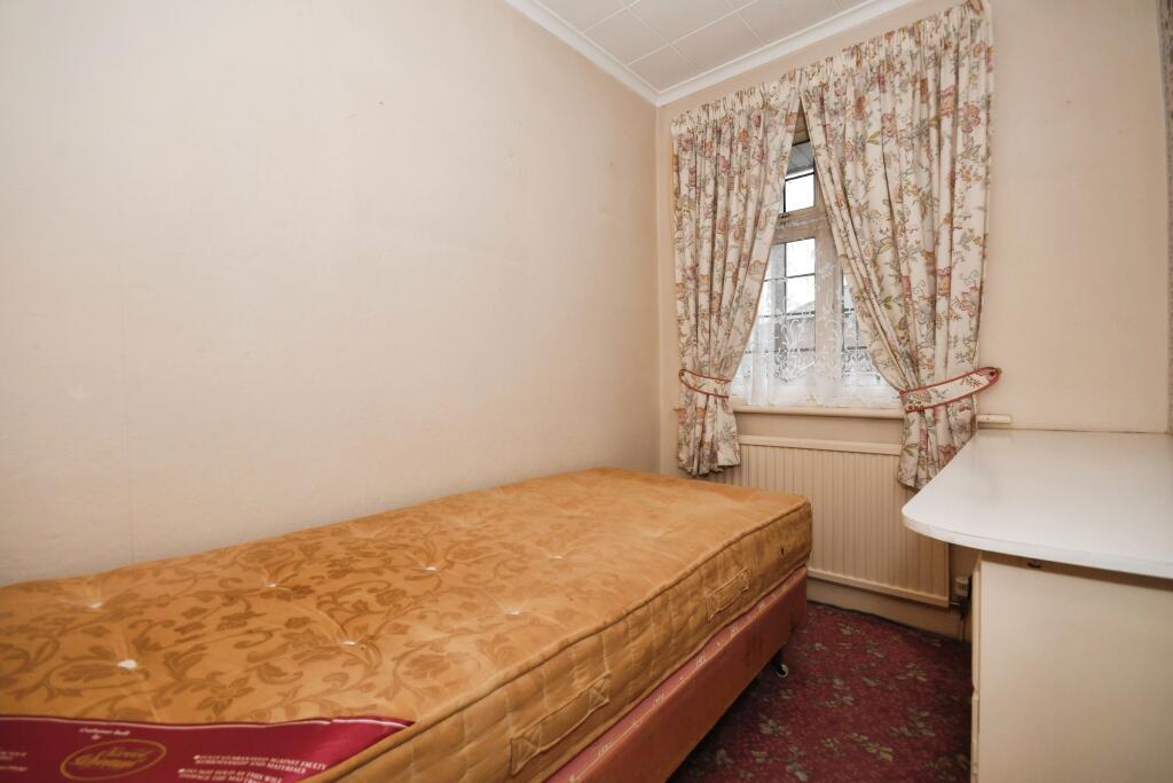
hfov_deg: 100.4
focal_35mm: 15
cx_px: 586
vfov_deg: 77.3
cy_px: 392
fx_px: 489
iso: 400
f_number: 8
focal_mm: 10
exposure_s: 1/60
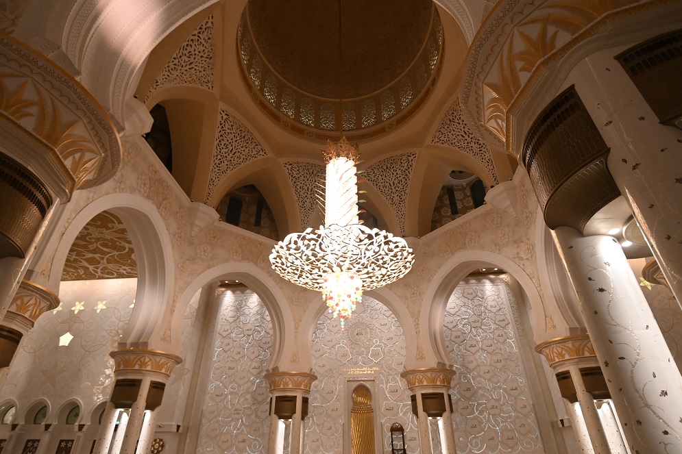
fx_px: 341
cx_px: 341
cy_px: 227
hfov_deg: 90.0
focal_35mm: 18
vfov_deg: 67.4
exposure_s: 1/125
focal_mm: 12
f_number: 4
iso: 1400
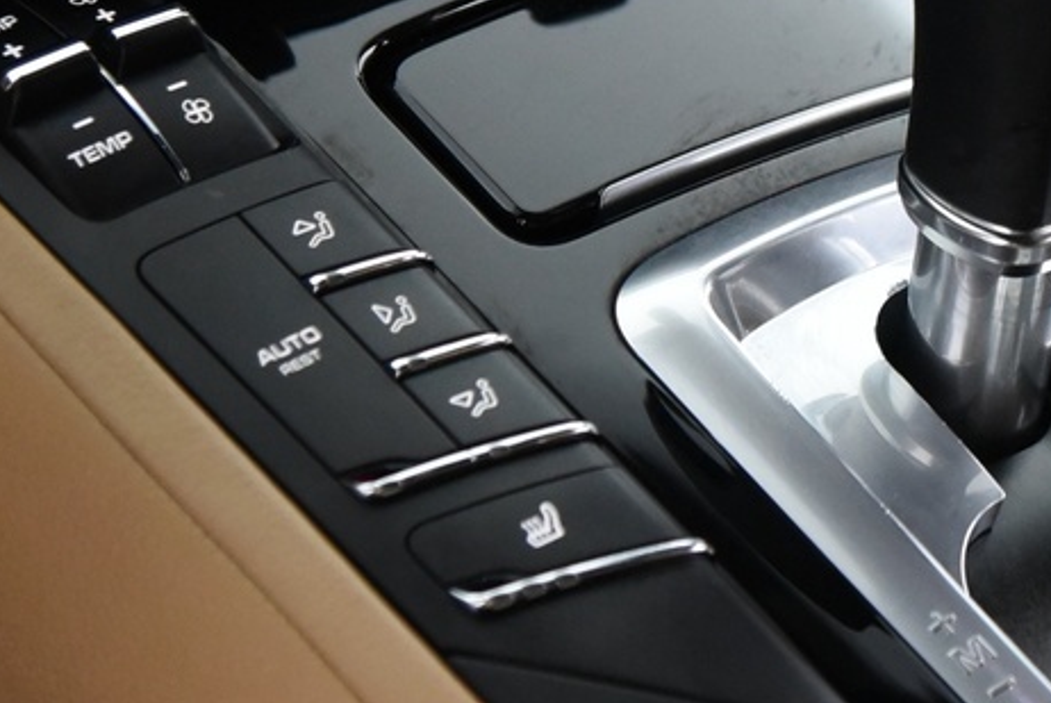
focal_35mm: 203
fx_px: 5932
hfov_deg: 10.0
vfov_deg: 6.8
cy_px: 77
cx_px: 1096
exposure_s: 1/25
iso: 4000
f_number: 4
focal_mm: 58
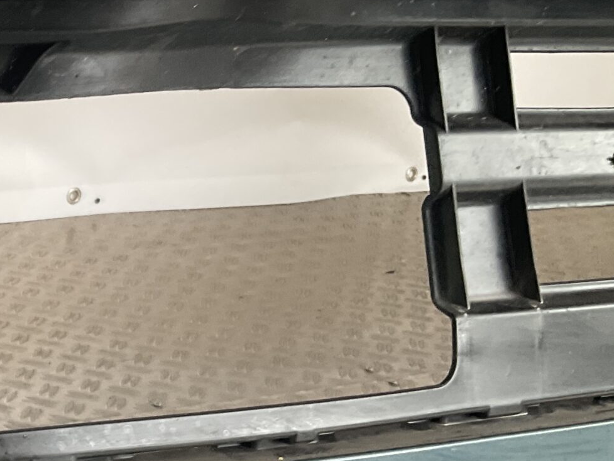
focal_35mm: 76
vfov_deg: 19.3
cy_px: 296
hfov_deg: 23.3
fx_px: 1348
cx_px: -143
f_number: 1.8
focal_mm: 3
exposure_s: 1/60
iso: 40
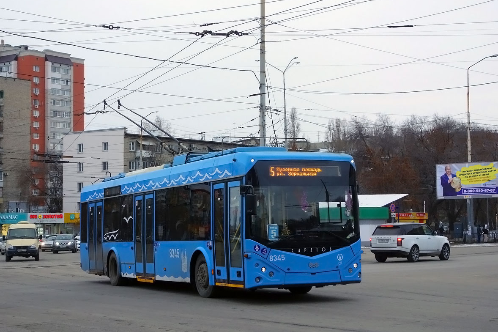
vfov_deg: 25.1
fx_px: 747
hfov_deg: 36.9
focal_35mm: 54
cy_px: 164
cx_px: 247
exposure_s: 1/500
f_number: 3.5
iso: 500
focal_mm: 19.75
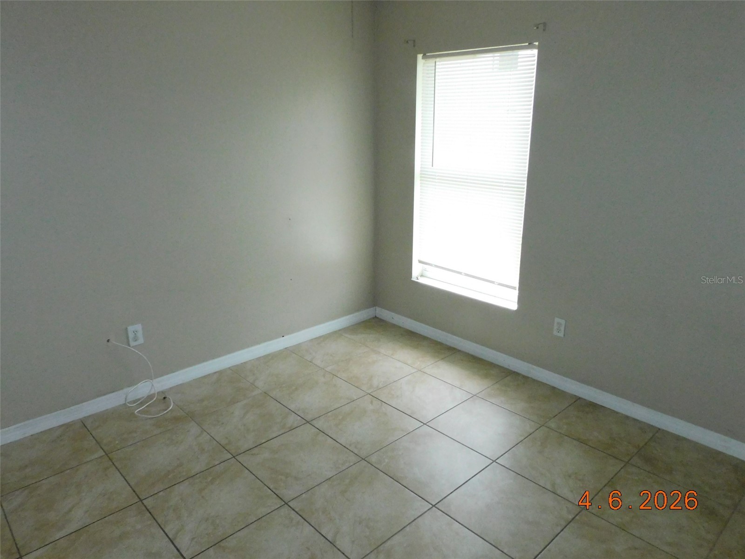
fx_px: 517
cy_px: 280
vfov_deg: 56.8
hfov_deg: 71.6
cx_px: 372
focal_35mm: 24
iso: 800
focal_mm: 4.3
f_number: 3.3
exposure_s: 1/1000
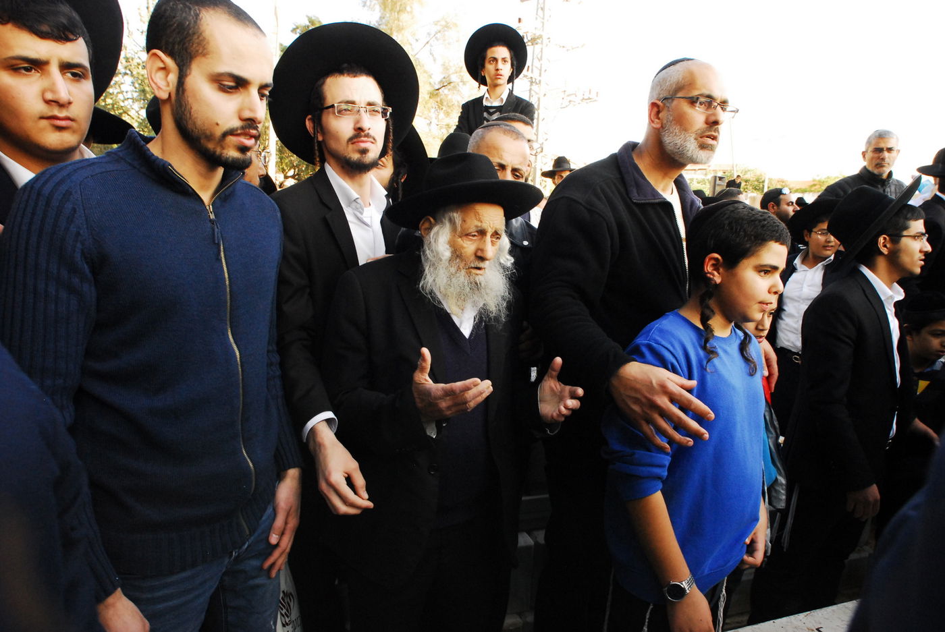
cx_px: 472
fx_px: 552
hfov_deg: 81.1
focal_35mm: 21
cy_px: 316
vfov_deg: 59.6
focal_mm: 14
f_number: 8
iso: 800
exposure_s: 1/100
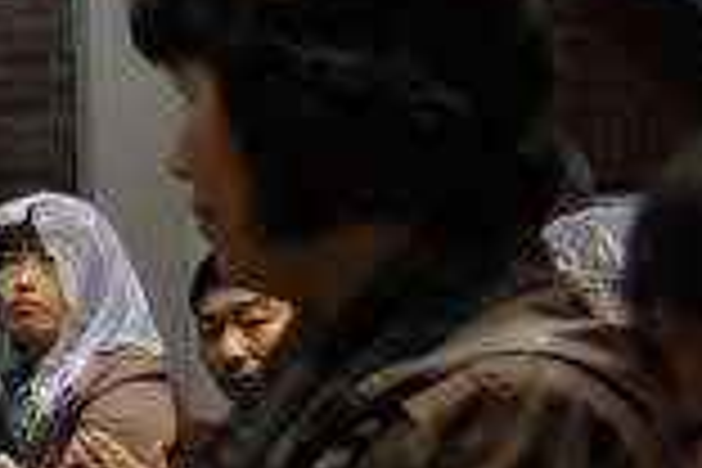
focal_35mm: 202
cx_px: -716
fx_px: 3939
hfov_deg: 9.5
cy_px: 191
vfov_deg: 6.8
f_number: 4.5
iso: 1000
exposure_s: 1/60
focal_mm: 30
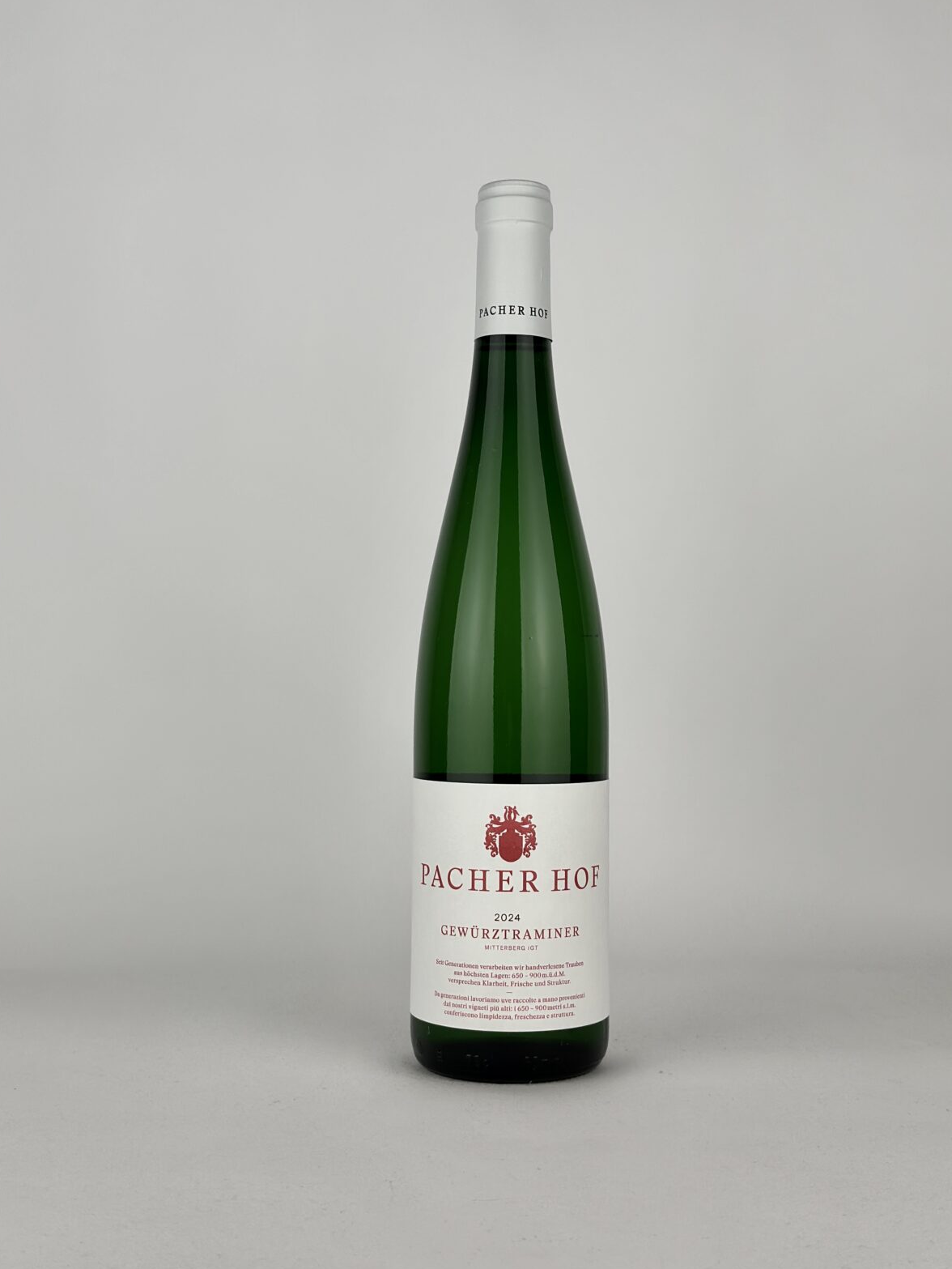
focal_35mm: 49
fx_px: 1796
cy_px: 637
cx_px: 474
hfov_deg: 29.7
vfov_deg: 38.9
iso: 80
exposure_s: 1/962
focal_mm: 6.86
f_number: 1.78
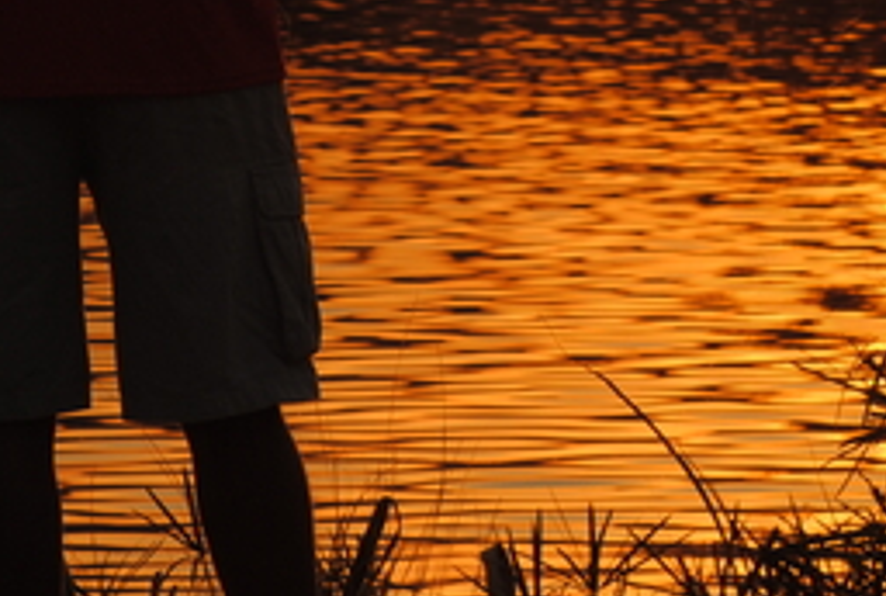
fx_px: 14445
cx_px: 744
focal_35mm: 586
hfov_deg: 3.5
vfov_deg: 2.4
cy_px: -151
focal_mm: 125
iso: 100
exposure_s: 1/200
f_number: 11
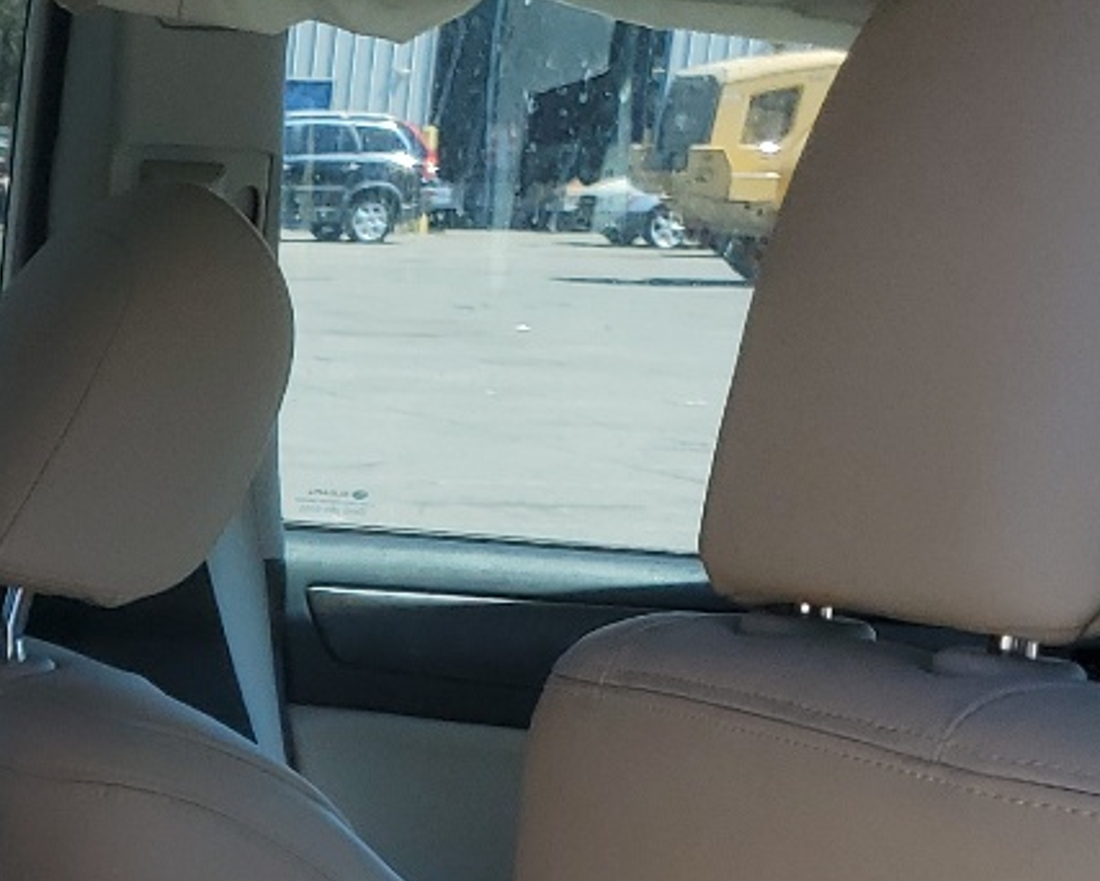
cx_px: -546
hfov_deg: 18.0
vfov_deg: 15.3
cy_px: 1213
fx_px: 3094
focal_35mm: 95
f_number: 1.5
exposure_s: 1/1250
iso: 50
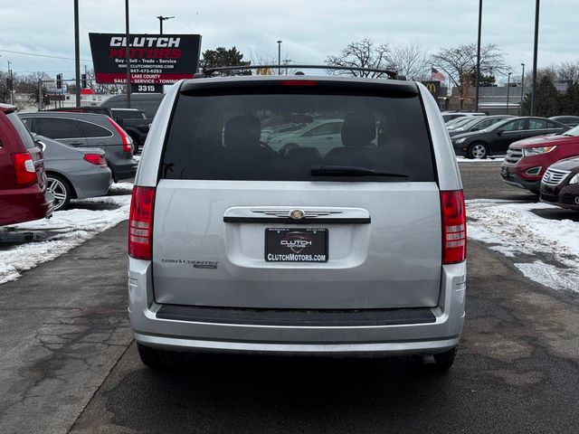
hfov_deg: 39.7
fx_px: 803
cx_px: 290
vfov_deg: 30.3
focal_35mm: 48
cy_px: 217
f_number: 1.78
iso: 64
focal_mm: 6.76
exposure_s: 1/913
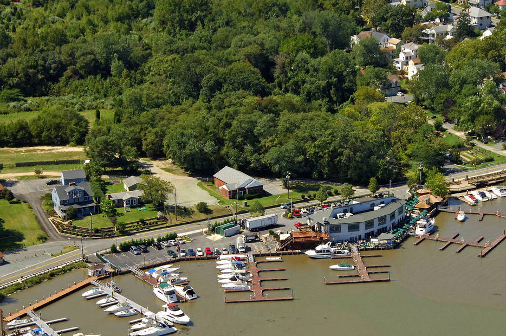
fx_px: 1527
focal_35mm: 109
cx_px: 346
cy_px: 236
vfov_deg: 12.5
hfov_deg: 18.7
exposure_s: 1/1000
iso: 400
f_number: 6.3
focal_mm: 45
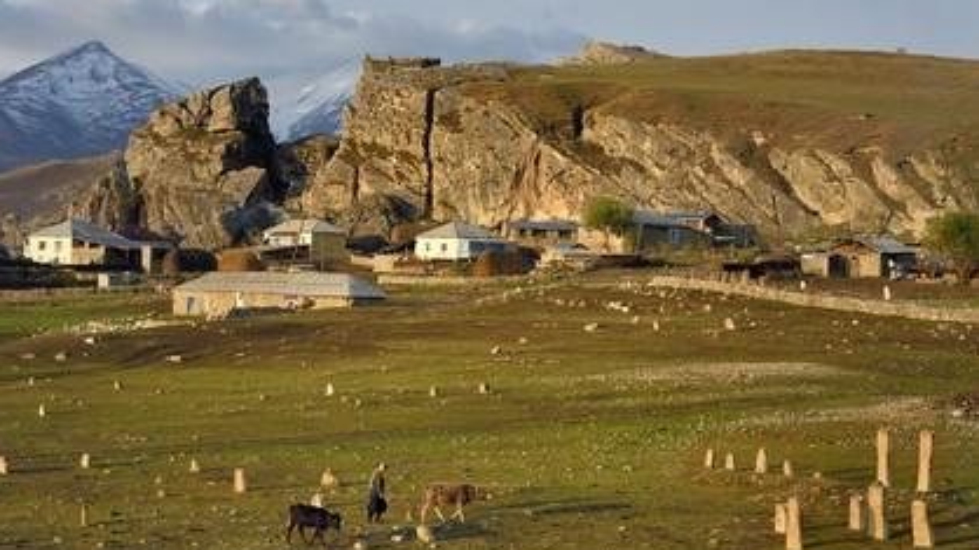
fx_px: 2051
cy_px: 271
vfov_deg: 15.3
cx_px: 490
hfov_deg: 26.9
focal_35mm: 79
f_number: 16
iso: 800
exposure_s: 1/320
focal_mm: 75
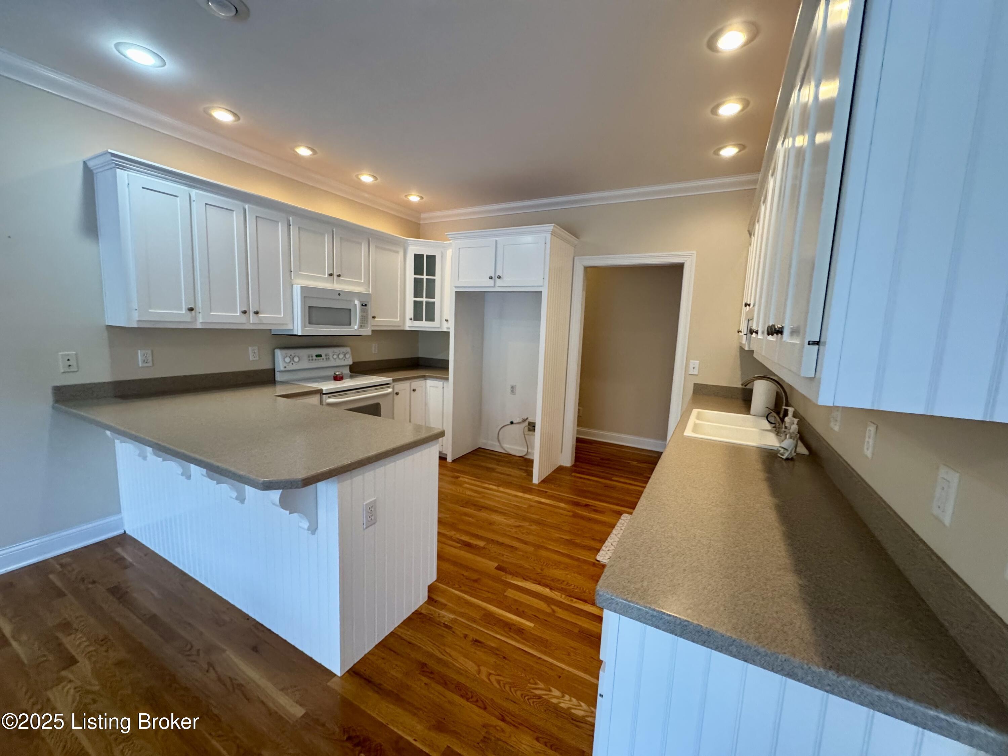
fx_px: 408
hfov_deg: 102.1
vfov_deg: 85.7
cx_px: 504
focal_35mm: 14
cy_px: 378
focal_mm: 2.22
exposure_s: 1/120
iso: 320
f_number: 2.2
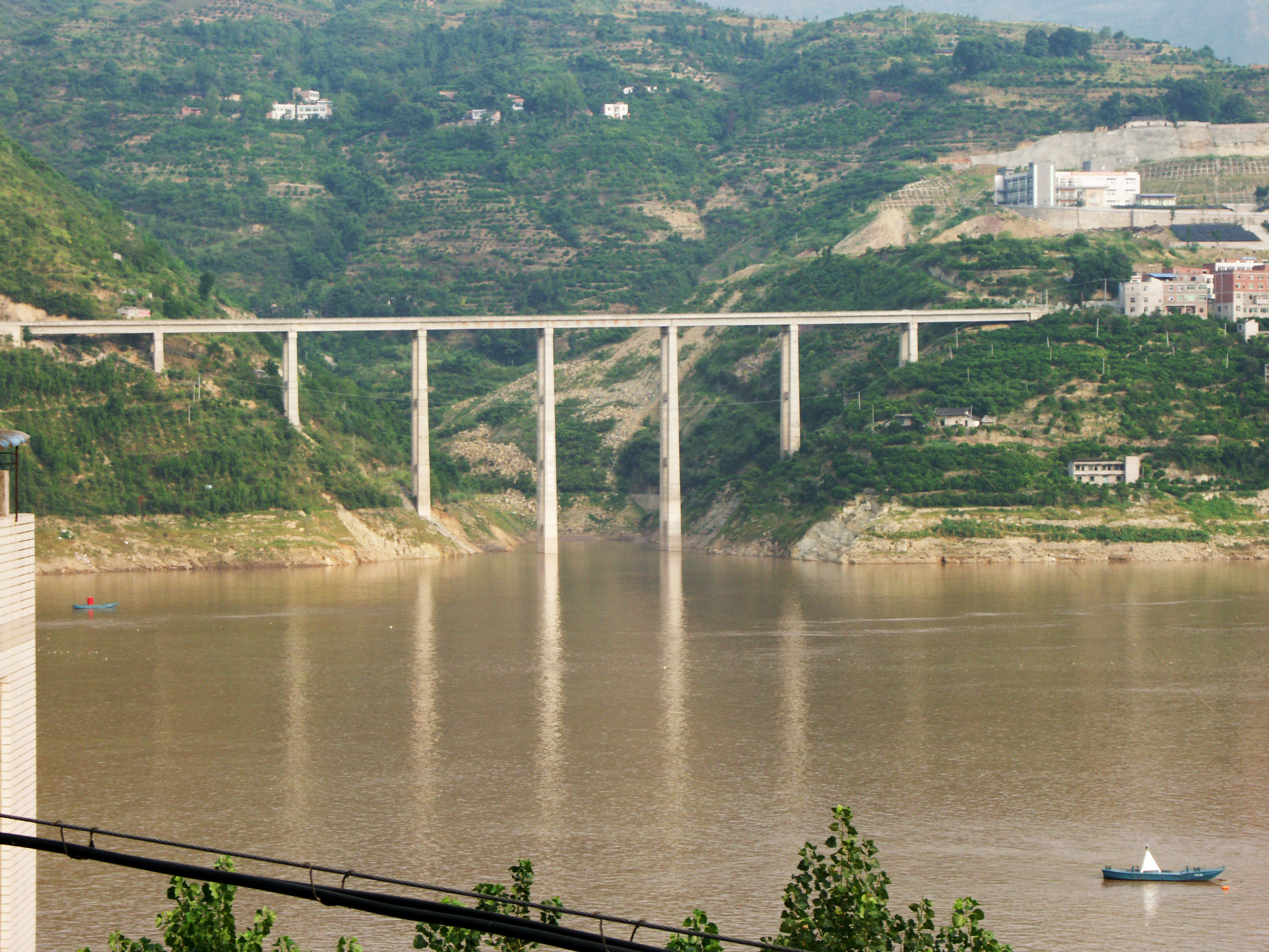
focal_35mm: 106
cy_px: 476
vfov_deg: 14.0
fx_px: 3886
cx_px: 634
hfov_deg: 18.5
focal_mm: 26.98
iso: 64
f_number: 7.1
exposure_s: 1/100
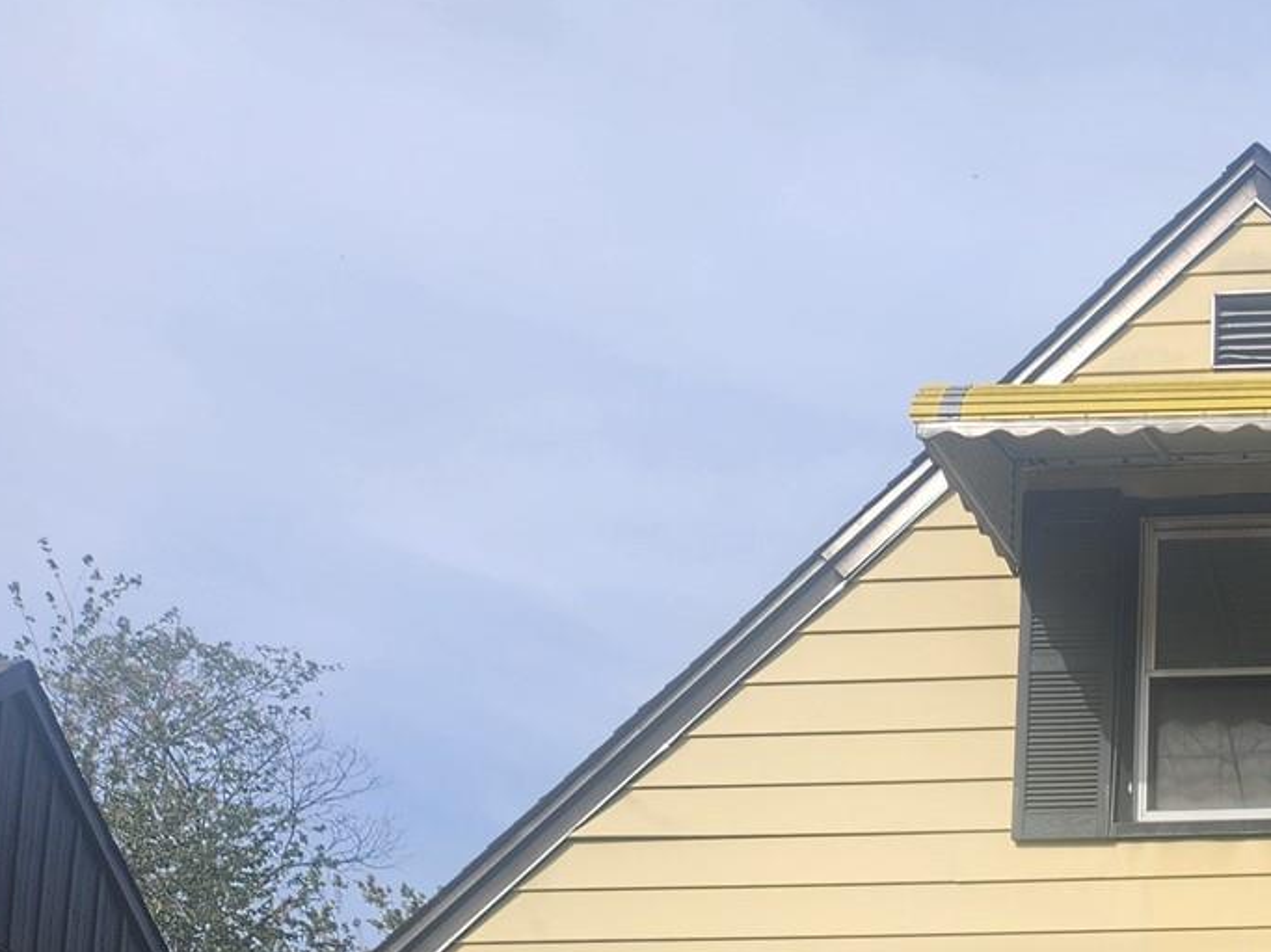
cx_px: 1675
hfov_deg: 24.4
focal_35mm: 69
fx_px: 2533
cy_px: 1355
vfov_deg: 19.1
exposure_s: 1/1332
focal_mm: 5.4
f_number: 1.8
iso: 20
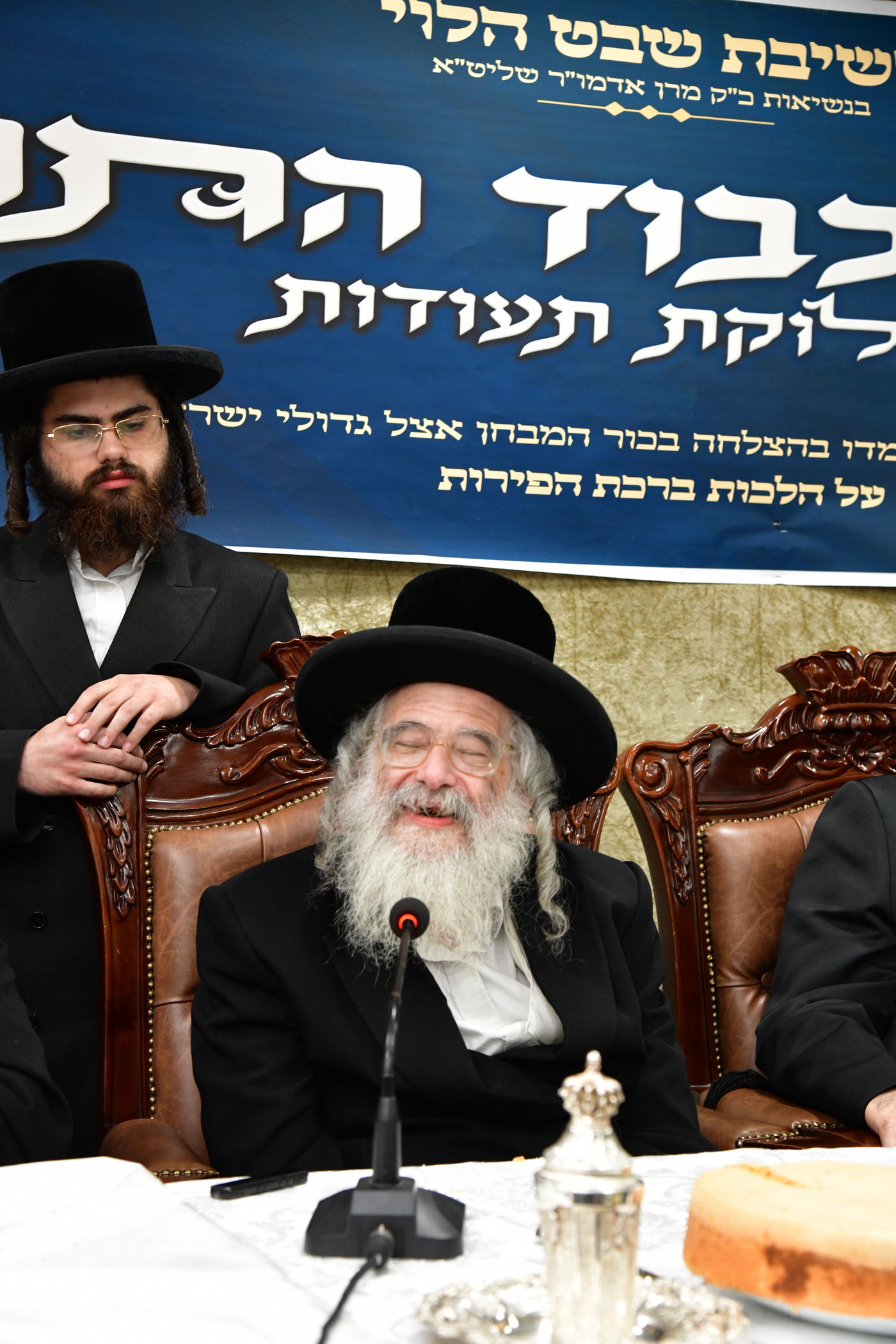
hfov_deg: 23.4
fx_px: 2165
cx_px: 448
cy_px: 672
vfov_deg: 34.5
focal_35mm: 58
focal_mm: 58
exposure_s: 1/100
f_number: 6.3
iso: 3200
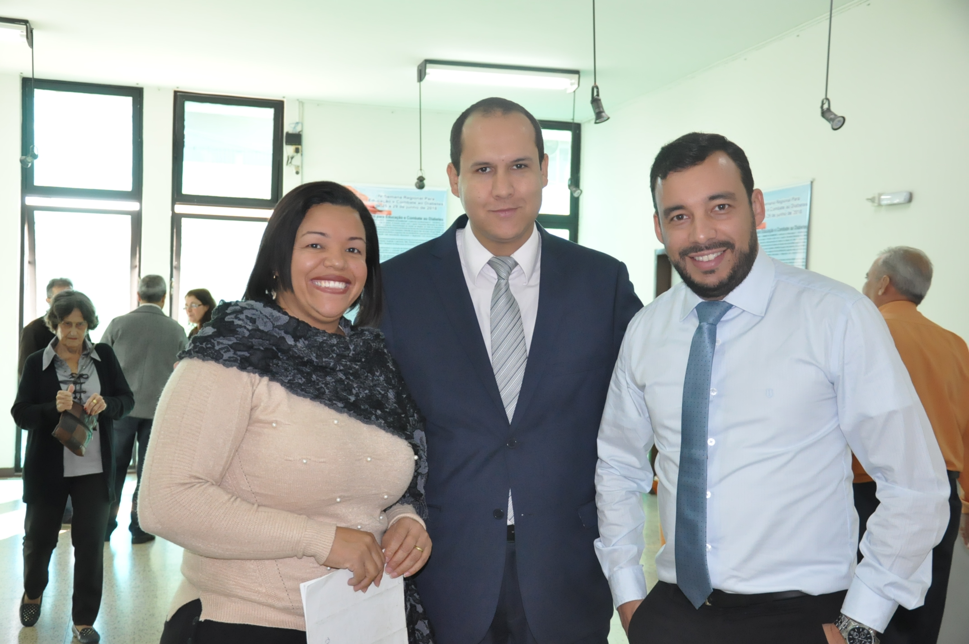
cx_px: 484
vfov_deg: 29.8
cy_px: 322
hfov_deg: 43.7
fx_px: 1210
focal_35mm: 45
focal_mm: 30
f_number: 5
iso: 2000
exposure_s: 1/125
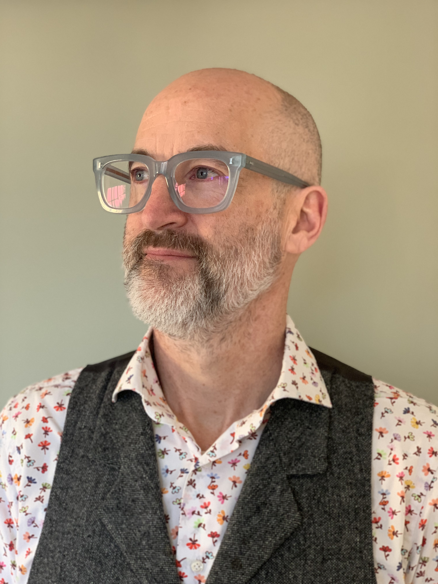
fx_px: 877
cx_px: 219
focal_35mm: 52
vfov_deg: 36.8
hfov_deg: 28.0
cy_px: 292
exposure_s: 1/60
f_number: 2.4
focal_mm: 6
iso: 200
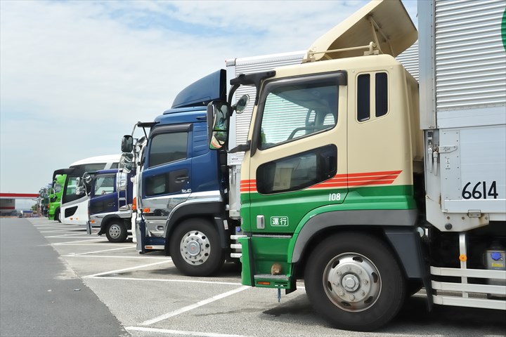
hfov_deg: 46.4
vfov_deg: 31.9
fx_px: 590
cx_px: 253
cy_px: 168
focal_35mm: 42
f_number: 9
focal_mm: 42
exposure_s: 1/250
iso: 200
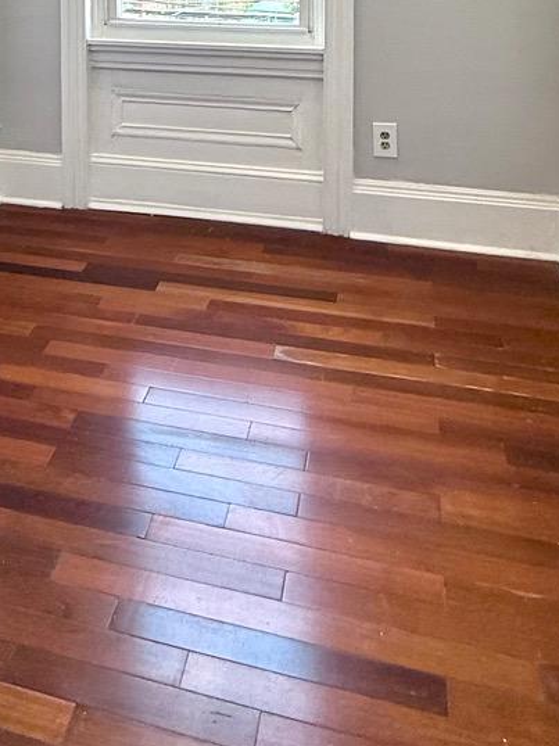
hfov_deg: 34.9
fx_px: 862
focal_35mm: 40
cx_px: 122
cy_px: -50
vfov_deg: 39.4
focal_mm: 2.22
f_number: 2.2
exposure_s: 1/120
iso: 100
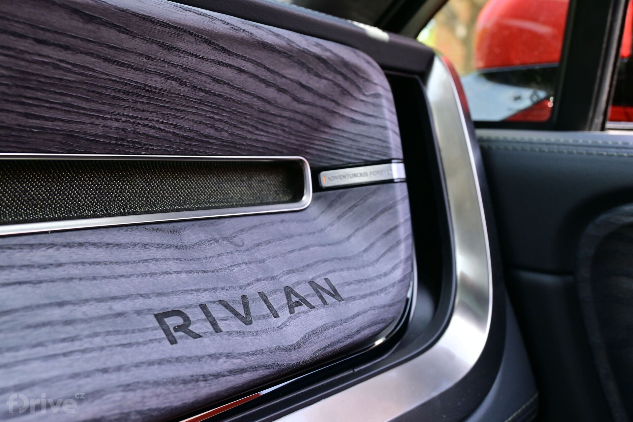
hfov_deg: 52.2
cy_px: 211
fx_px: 646
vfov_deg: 36.2
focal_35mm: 37
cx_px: 316
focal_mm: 24.5
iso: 400
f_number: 6.3
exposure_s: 1/160
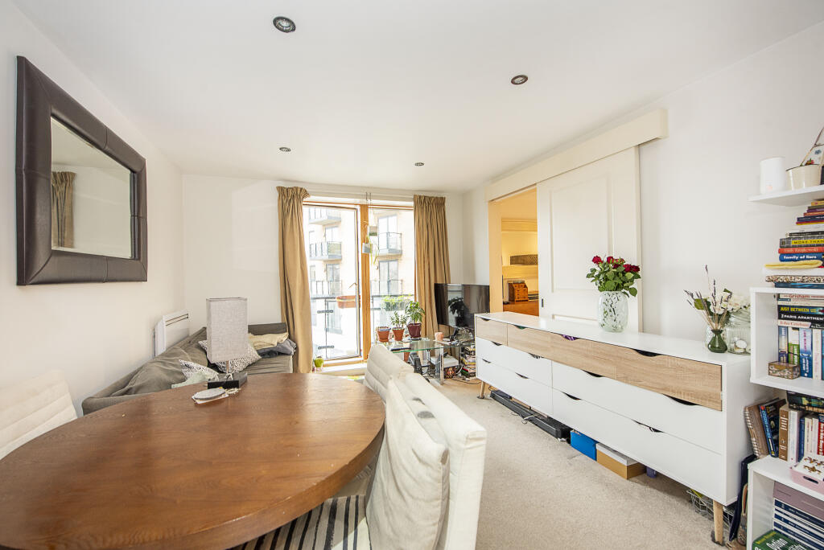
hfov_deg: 104.2
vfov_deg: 81.3
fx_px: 321
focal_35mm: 14
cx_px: 412
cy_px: 275
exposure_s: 1/6
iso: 500
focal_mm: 14
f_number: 6.3
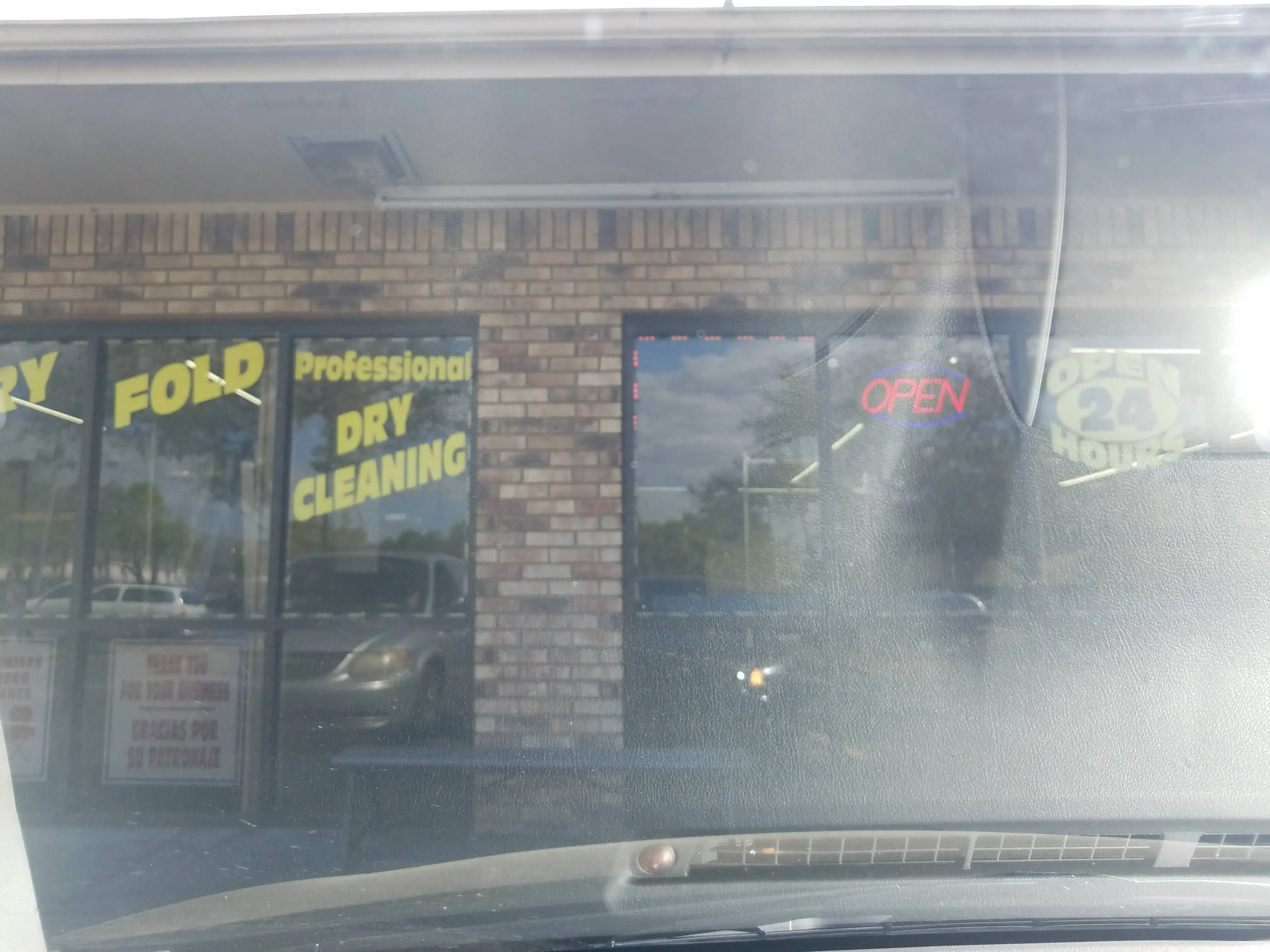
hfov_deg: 67.3
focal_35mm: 26
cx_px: 635
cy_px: 476
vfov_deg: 53.1
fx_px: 954
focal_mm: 4.2
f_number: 1.7
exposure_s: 1/479
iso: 50
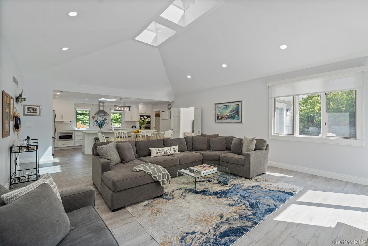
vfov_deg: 73.7
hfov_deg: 96.7
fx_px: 164
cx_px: 184
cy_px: 123
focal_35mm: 16
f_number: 5.6
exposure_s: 1/10
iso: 100
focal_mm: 16
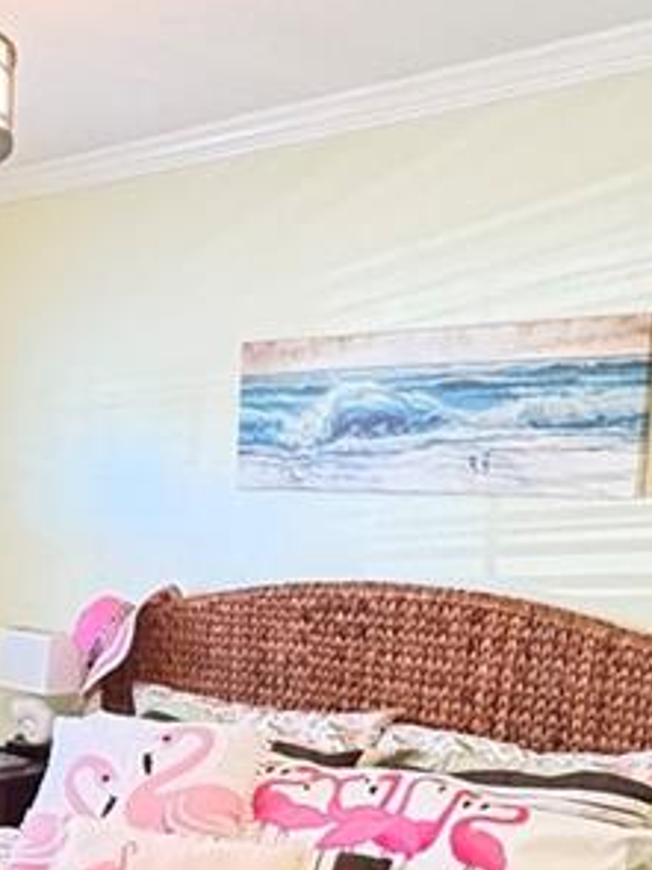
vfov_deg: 32.7
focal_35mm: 57
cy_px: 720
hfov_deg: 22.7
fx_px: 1433
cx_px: -212
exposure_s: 1/40
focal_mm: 2.22
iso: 1000
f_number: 2.2
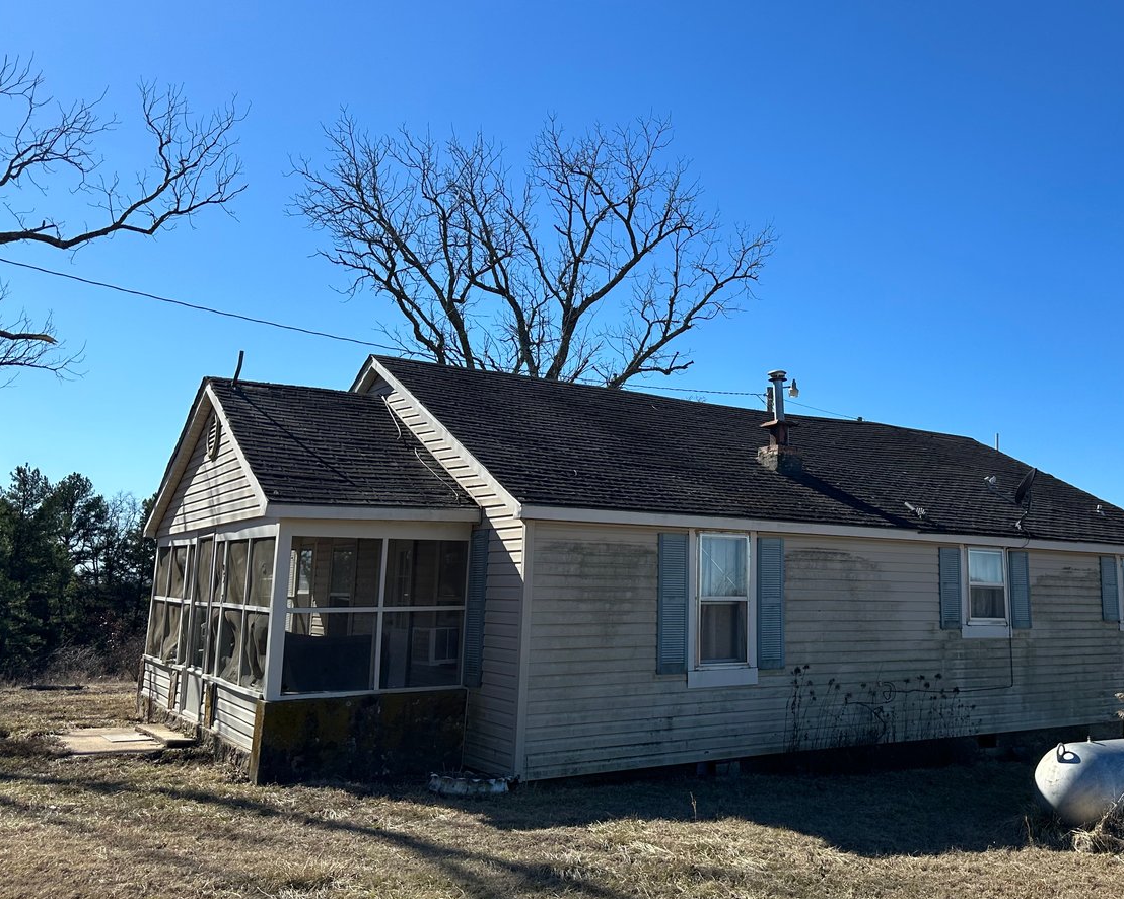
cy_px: 413
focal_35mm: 32
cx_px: 733
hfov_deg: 54.7
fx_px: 1064
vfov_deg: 45.7
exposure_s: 1/4184
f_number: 1.78
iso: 80
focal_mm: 6.86
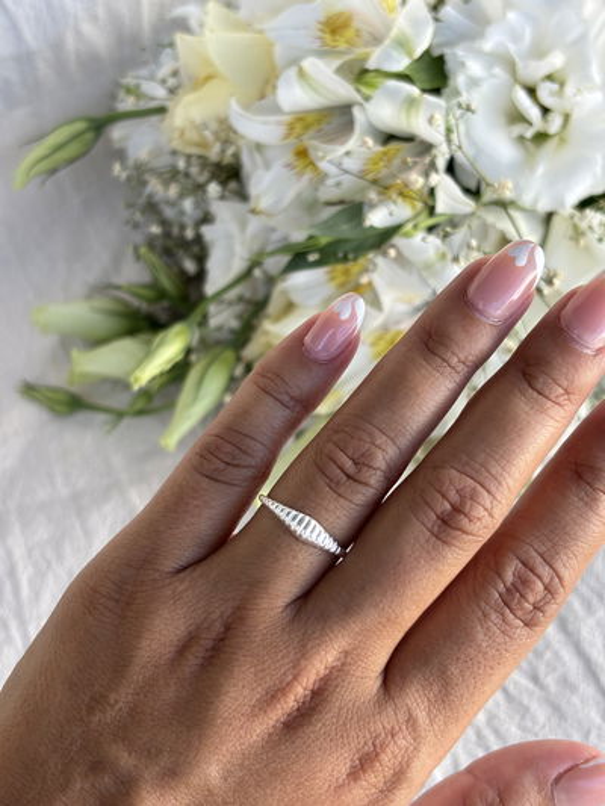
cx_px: 302
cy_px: 403
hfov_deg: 28.0
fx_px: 1211
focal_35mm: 52
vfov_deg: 36.8
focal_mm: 5.96
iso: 32
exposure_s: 1/278
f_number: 1.6
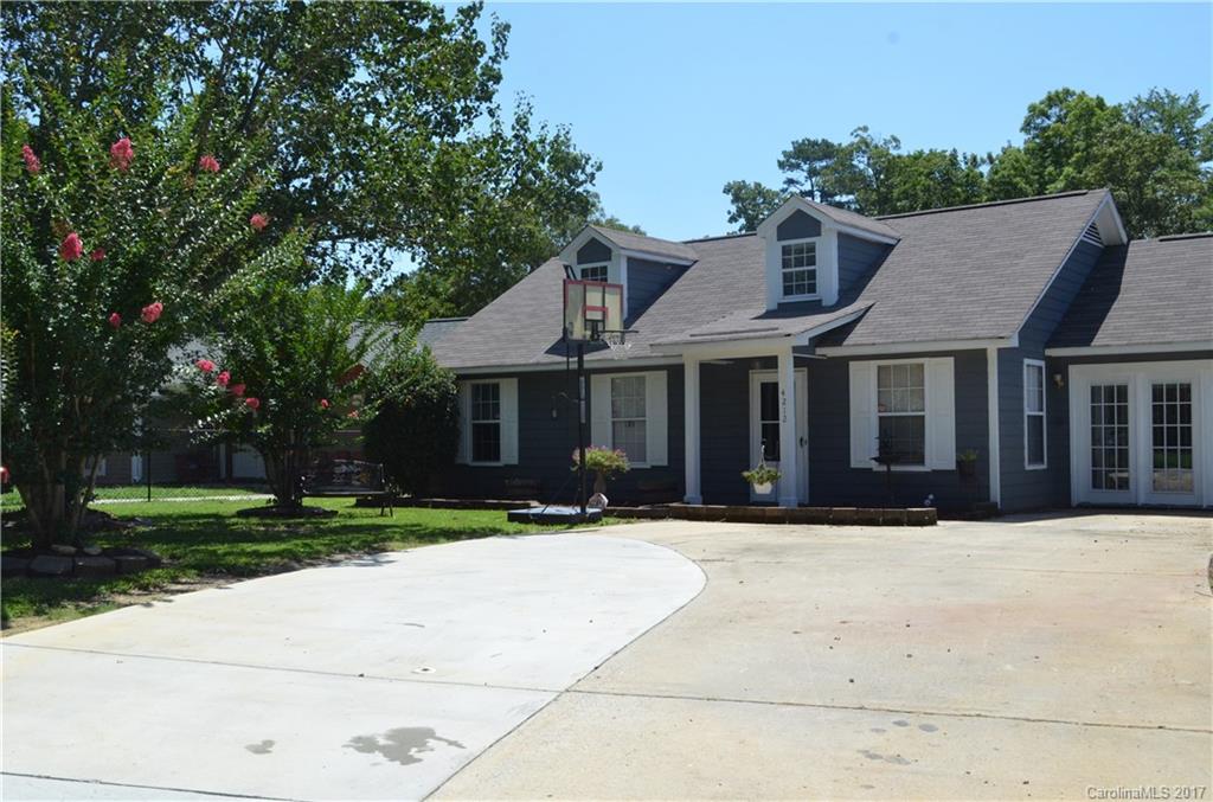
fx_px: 1210
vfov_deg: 36.7
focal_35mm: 36
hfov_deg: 53.3
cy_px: 401
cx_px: 606
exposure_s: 1/1000
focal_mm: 24
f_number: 10
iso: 1000
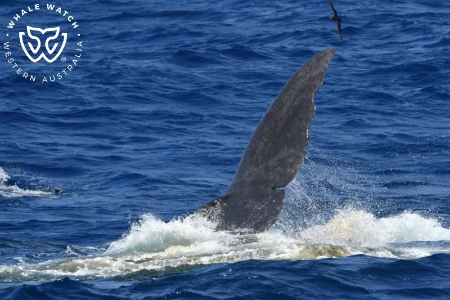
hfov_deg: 6.9
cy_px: 150
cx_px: 225
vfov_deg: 4.6
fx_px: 3749
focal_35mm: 300
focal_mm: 300
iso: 800
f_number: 5.6
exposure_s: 1/8000
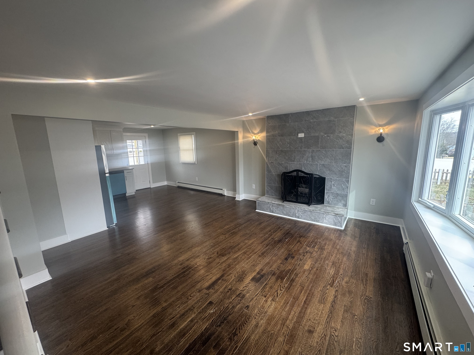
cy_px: 178
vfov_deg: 85.7
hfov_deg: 102.1
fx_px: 192
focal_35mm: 14
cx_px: 237
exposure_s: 1/120
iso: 160
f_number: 2.2
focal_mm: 2.22
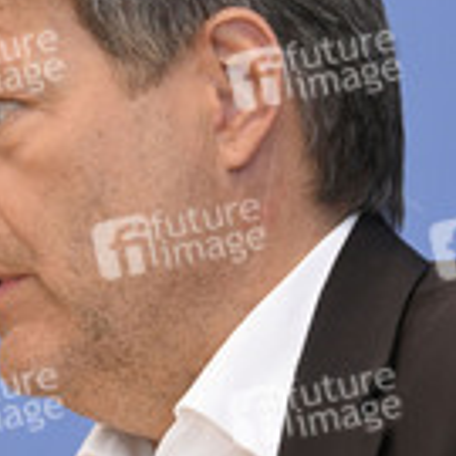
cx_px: -113
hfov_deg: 3.6
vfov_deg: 3.6
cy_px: 324
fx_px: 7213
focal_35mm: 484
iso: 3200
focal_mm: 170
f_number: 5.6
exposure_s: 1/500
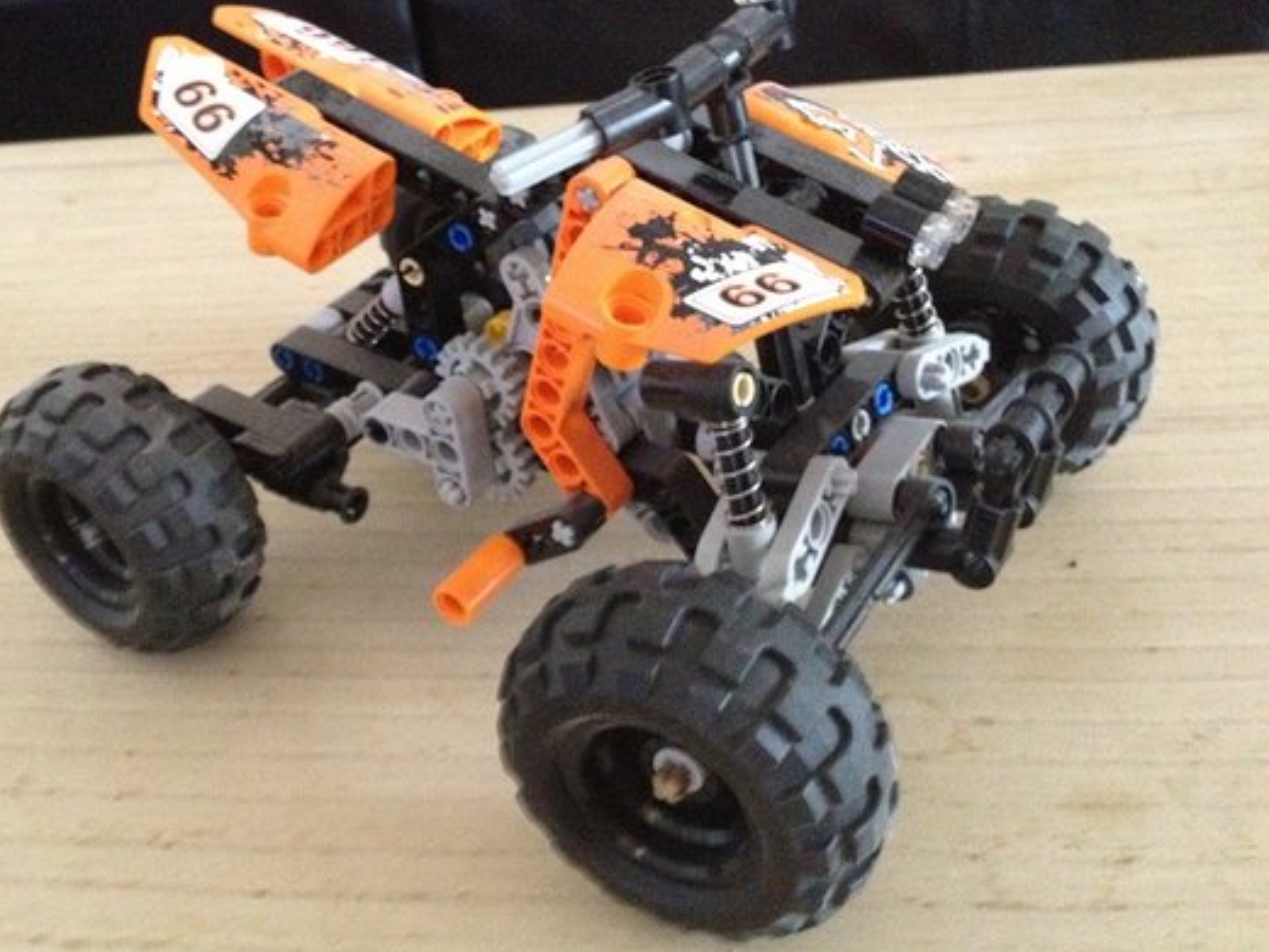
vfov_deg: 33.6
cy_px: 414
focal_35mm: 43
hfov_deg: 43.7
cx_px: 538
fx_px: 1577
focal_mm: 4.28
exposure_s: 1/15
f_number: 2.4
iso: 800
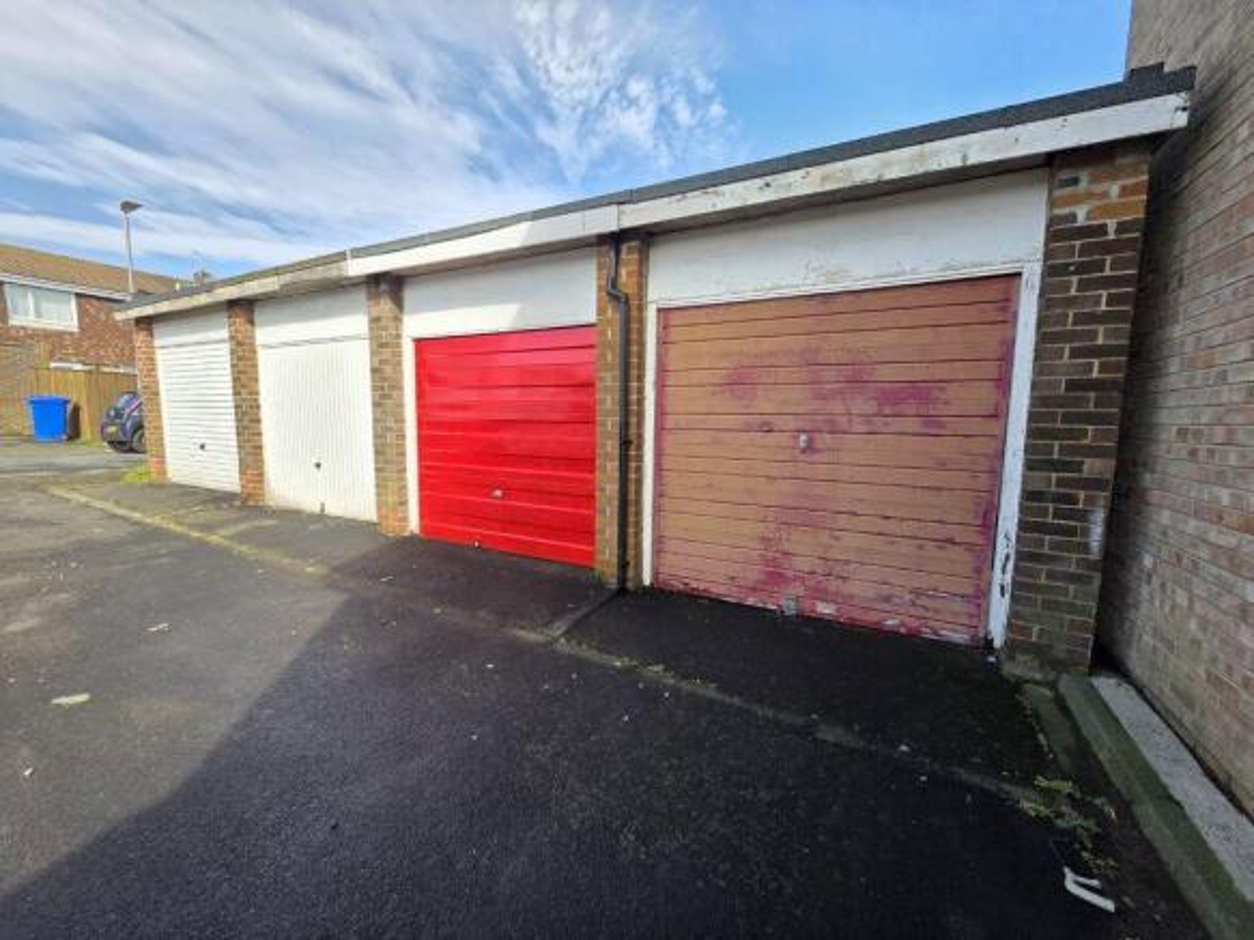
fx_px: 471
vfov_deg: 89.9
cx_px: 627
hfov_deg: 106.2
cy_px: 470
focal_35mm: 13
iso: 40
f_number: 1.9
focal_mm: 2.2
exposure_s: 1/531
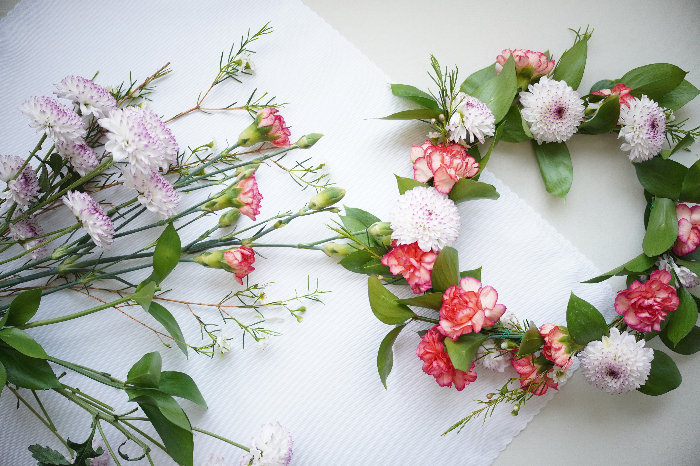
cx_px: 350
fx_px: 787
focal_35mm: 40
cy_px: 233
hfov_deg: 47.9
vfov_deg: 33.0
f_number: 2.8
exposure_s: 1/160
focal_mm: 27
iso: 320
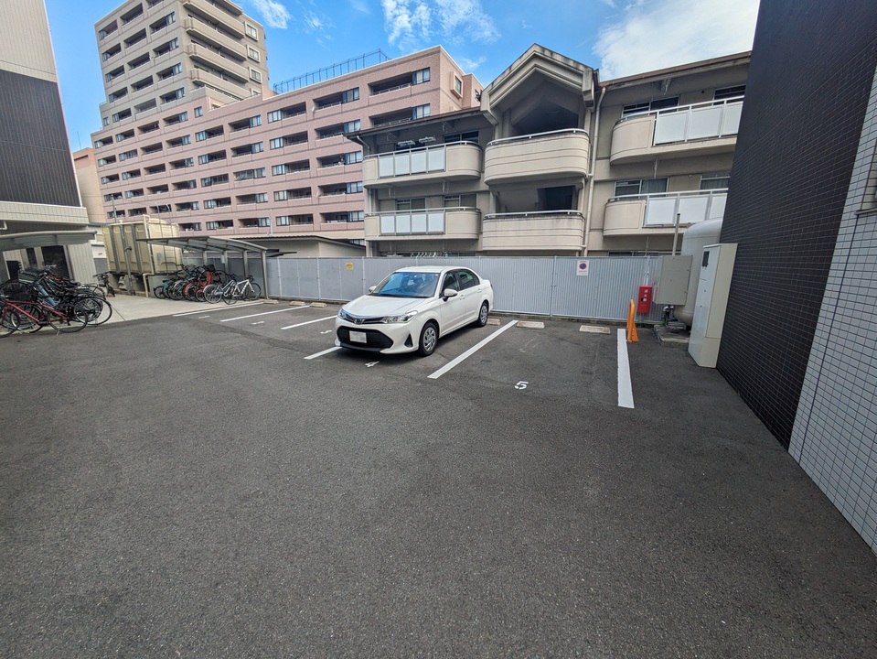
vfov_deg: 85.7
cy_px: 330
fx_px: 355
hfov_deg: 102.0
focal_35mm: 14
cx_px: 438
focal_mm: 1.83
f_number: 2.2
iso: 48
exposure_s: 1/718
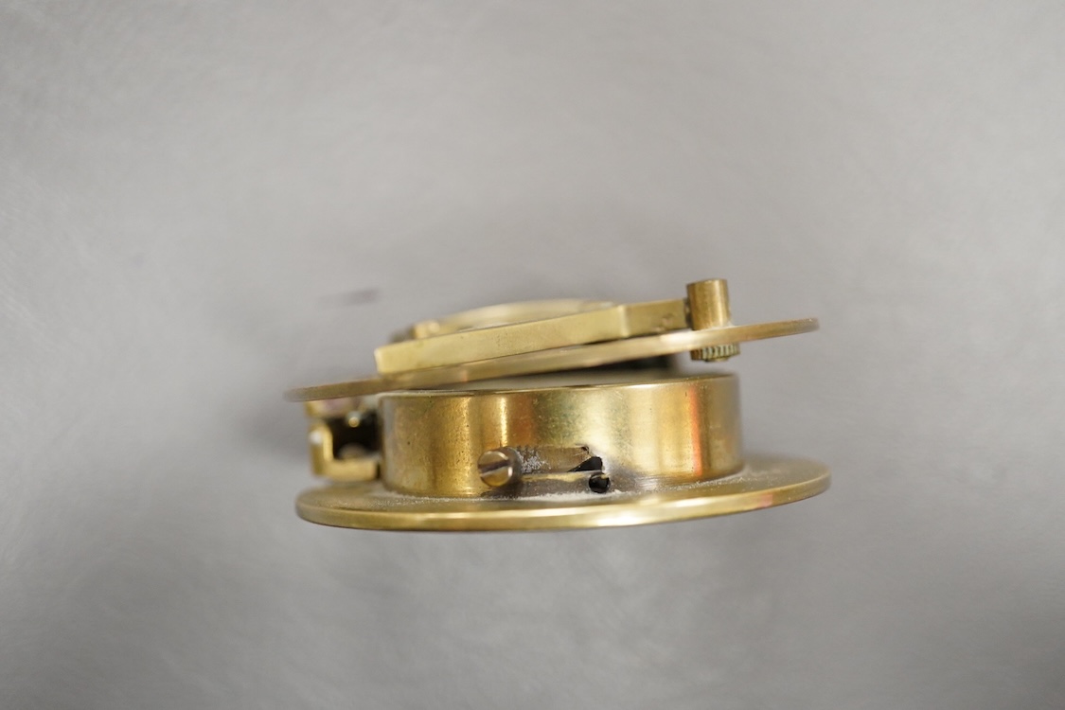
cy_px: 355
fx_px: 1331
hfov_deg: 43.6
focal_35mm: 45
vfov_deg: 29.9
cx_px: 532
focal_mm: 30
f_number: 3.5
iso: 2500
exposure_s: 1/200
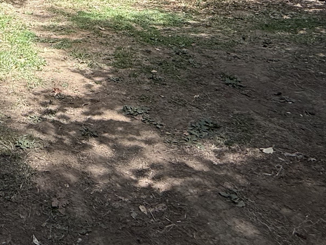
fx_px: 443
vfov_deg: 25.5
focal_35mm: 47
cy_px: -93
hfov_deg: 36.5
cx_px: 2
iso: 50
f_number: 2.2
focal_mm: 2.22
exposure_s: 1/393
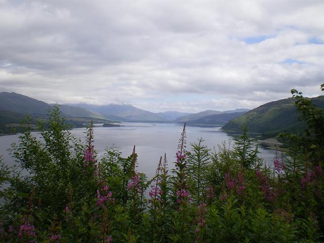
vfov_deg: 37.7
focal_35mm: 38
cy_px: 122
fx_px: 356
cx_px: 162
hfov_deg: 49.0
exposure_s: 1/400
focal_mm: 6.3
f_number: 4.6
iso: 64
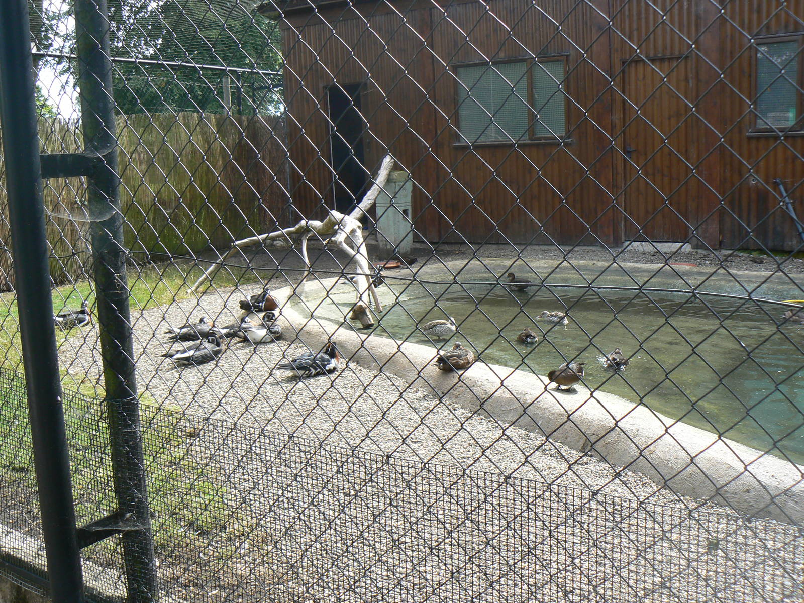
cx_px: 402
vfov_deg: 39.7
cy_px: 302
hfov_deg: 51.4
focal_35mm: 36
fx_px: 836
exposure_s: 1/100
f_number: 5.6
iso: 80
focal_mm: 6
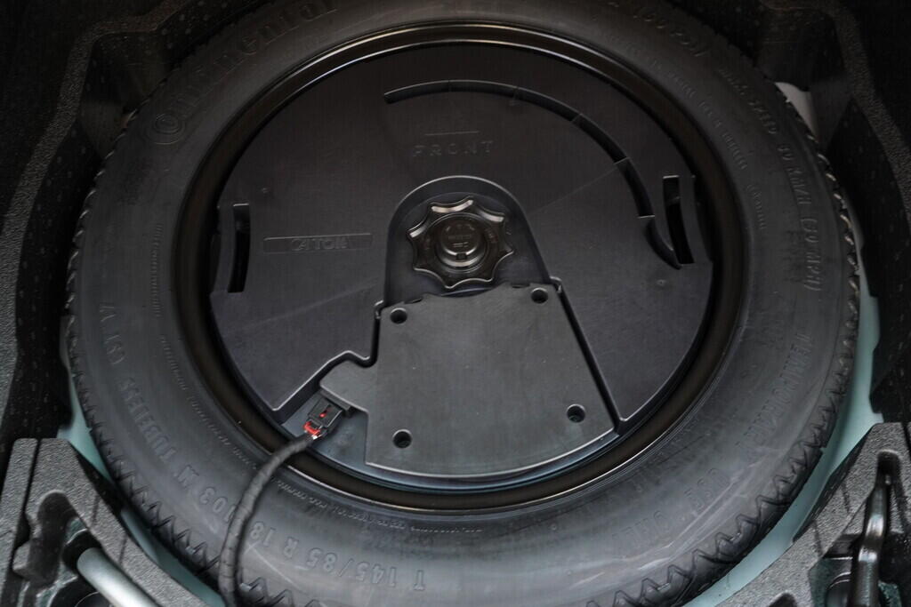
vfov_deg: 36.9
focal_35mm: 36
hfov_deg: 53.1
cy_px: 304
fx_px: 911
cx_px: 456
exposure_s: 1/40
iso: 800
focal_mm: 24
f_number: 2.8
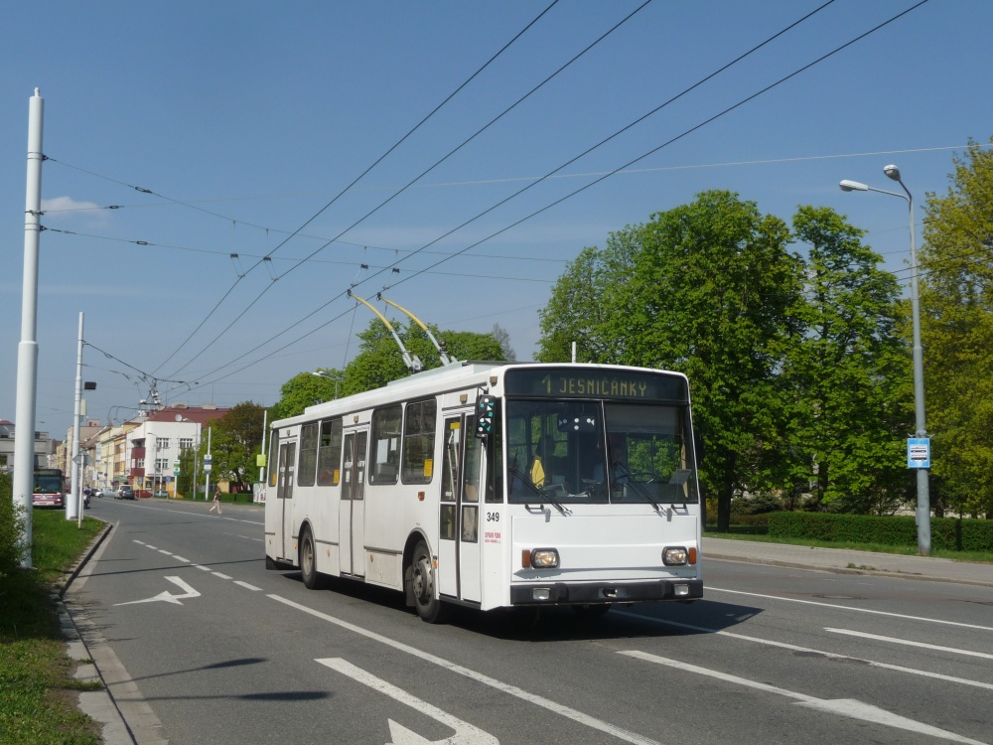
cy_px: 372
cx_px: 496
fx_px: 1234
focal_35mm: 43
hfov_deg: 43.9
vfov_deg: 33.6
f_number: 4
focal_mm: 7.1
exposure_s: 1/1300
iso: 100
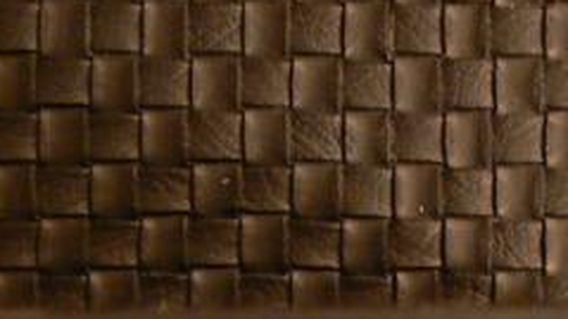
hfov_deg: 20.4
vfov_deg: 11.1
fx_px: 1580
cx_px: 245
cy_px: 448
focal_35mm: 105
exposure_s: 1/2
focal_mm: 6
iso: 200
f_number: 2.8
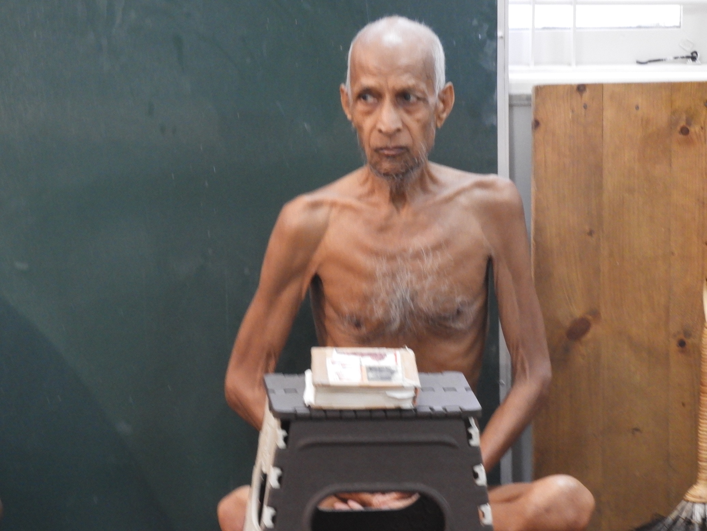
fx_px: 3472
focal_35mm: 170
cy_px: 266
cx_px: 354
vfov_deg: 8.7
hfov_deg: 11.6
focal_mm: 30.5
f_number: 5.2
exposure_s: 1/6
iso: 800
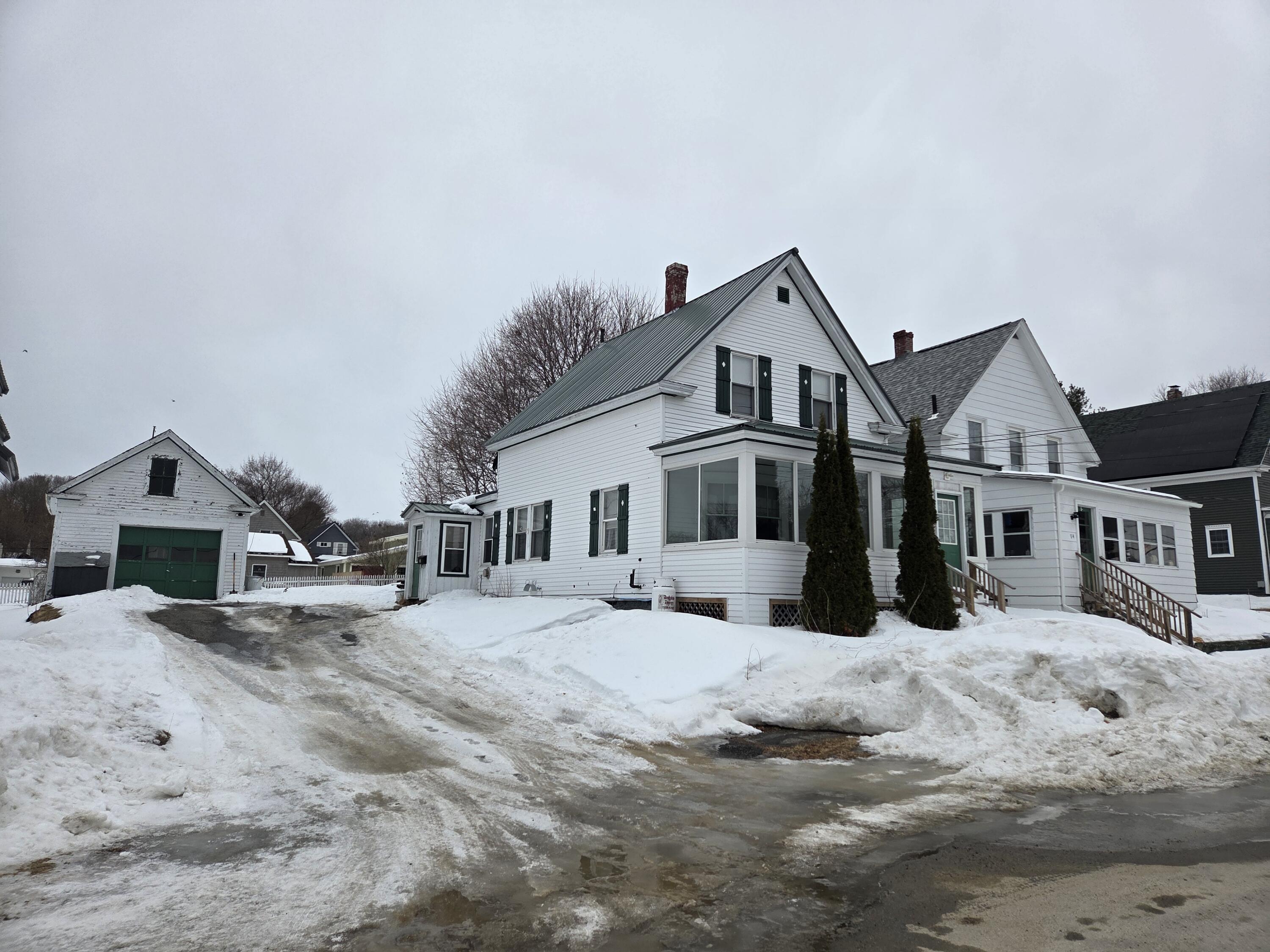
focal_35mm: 23
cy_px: 476
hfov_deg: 73.9
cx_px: 635
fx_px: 844
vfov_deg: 58.9
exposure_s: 1/2430
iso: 80
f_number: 1.8
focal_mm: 5.4
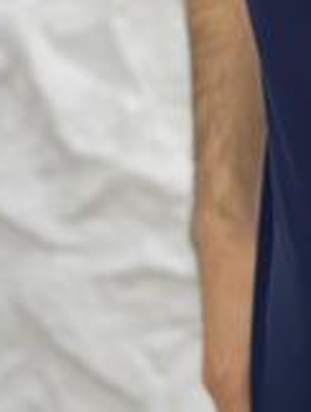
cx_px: 544
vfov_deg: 8.2
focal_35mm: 238
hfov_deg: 6.1
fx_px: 2844
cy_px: -69
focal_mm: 7.5
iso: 100
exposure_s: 1/100
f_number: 2.2
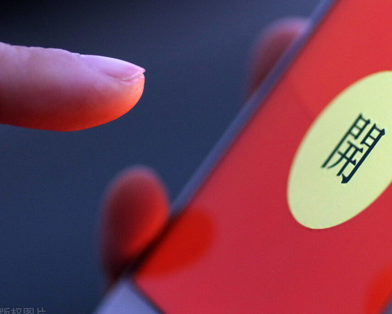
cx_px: 271
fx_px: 2286
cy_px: 140
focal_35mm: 197
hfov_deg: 9.8
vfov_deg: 7.9
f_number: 2.8
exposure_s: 1/125
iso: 1600
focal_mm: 100
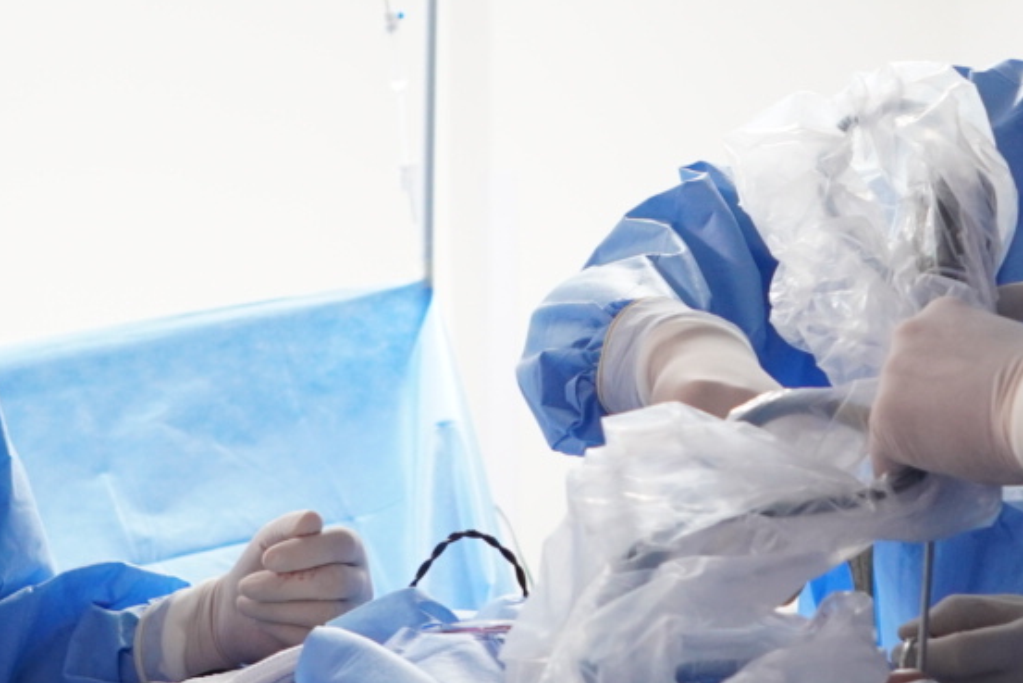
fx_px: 3278
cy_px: 87
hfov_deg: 17.7
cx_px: 703
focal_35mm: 115
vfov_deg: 11.8
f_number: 2.8
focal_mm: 26.3
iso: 1000
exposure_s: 1/60
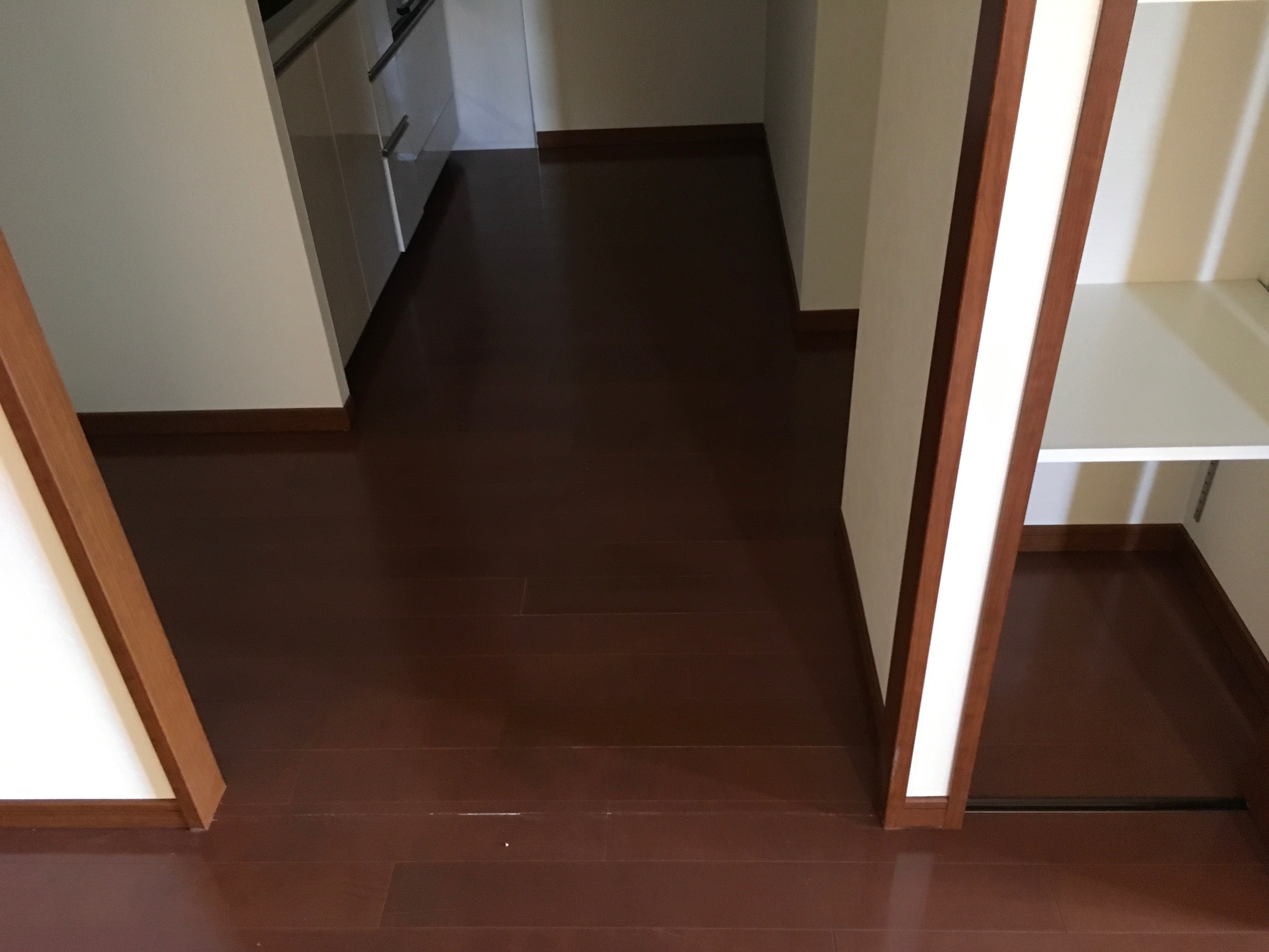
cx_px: 634
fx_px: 1063
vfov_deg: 48.2
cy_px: 476
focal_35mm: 29
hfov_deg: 61.7
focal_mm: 4.15
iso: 250
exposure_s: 1/15
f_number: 2.2
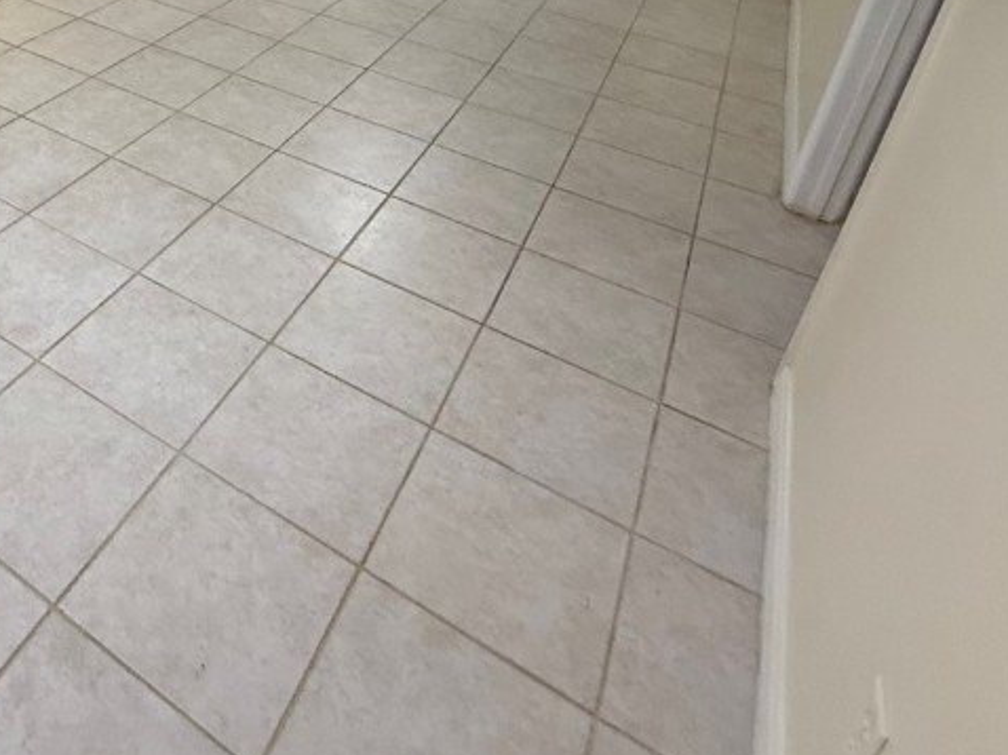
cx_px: 141
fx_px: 873
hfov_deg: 54.0
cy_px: 8
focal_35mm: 30
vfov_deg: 41.1
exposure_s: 1/120
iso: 320
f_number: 2.2
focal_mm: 2.22
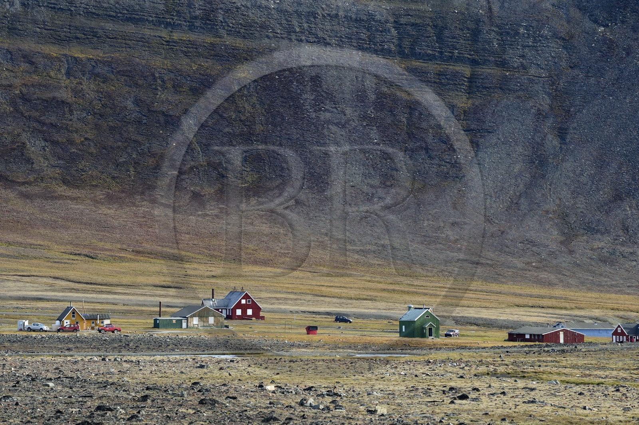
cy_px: 212
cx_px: 320
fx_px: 3370
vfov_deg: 7.2
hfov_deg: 10.8
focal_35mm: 190
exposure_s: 1/320
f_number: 7.1
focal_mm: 190
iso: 200
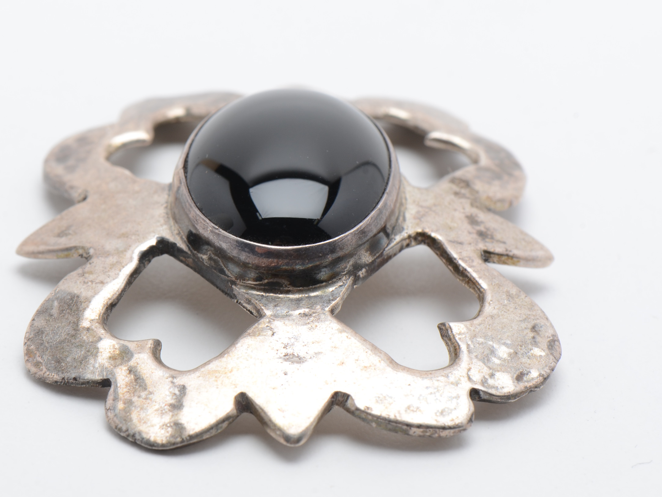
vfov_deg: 10.6
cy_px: 248
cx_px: 299
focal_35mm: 140
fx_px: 2669
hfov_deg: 14.1
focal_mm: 85
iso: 200
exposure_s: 1/125
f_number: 14
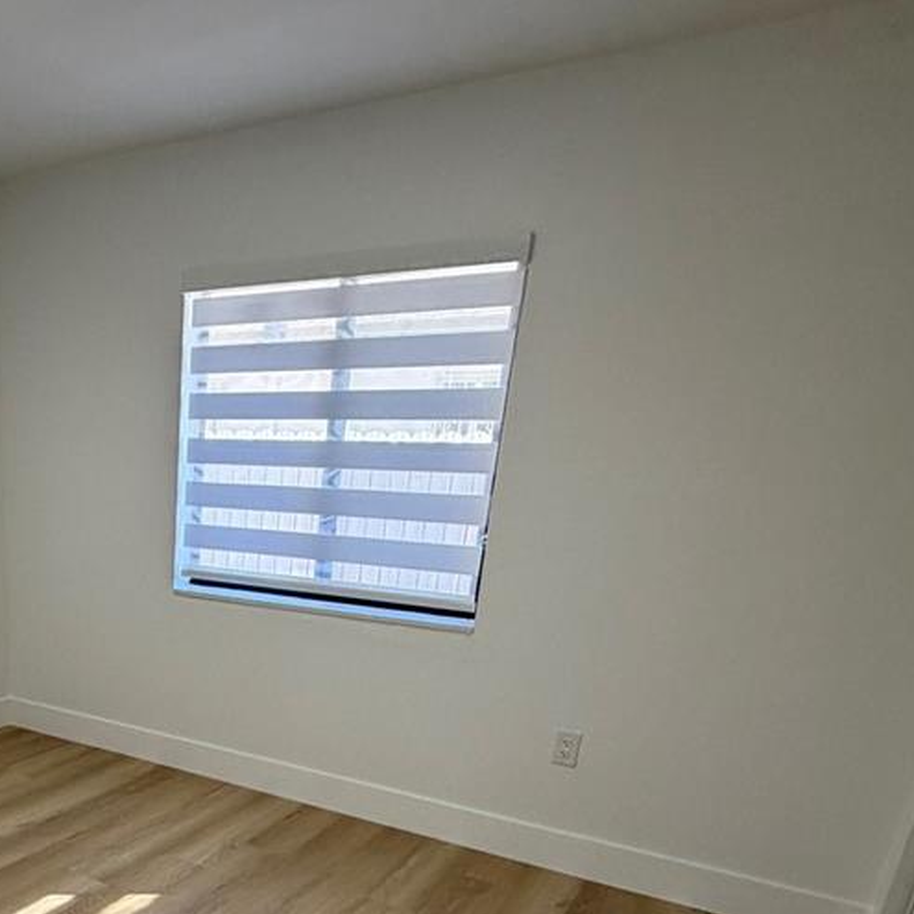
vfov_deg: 49.5
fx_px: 896
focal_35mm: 30
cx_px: 138
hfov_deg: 49.7
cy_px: 781
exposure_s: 1/120
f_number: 2.2
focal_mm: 2.22
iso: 250
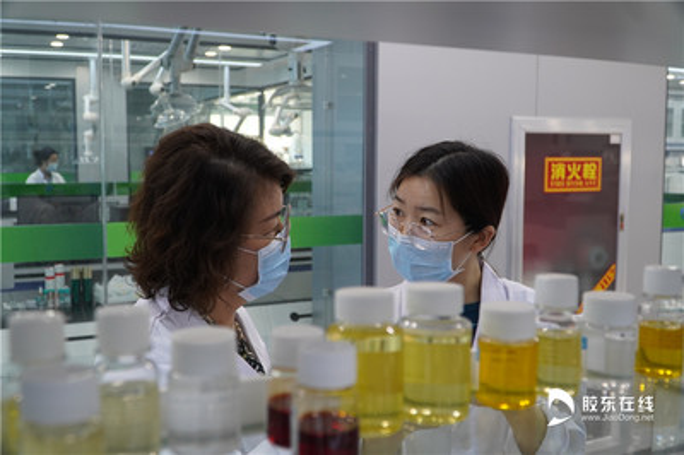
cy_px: 228
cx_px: 342
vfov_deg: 36.8
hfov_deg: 53.2
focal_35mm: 36
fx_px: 683
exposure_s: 1/160
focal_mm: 24
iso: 640
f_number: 4
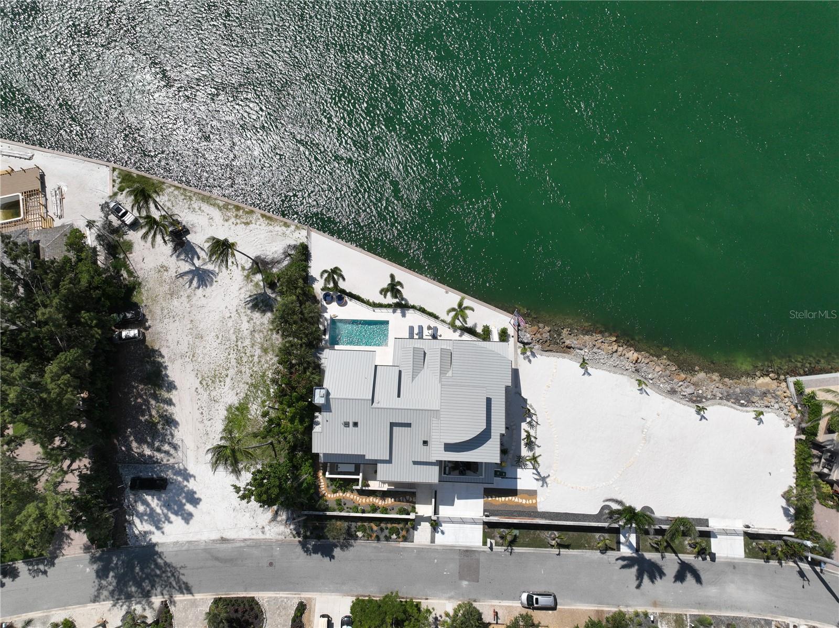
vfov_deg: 56.8
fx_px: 581
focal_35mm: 24
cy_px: 314
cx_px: 420
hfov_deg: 71.6
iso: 110
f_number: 2.8
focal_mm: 12.29
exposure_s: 1/3200
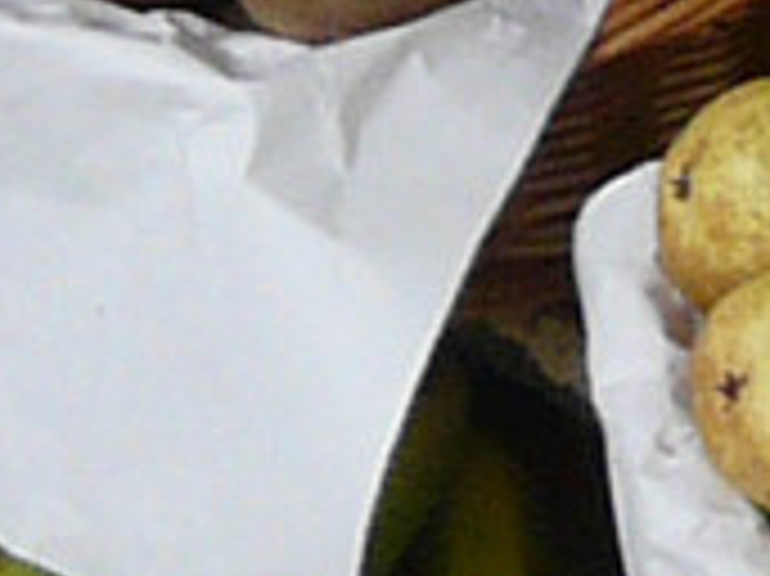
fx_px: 27608
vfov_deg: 1.2
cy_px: -112
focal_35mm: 1242
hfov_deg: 1.6
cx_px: 1256
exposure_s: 1/50
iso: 100
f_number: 3.6
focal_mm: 17
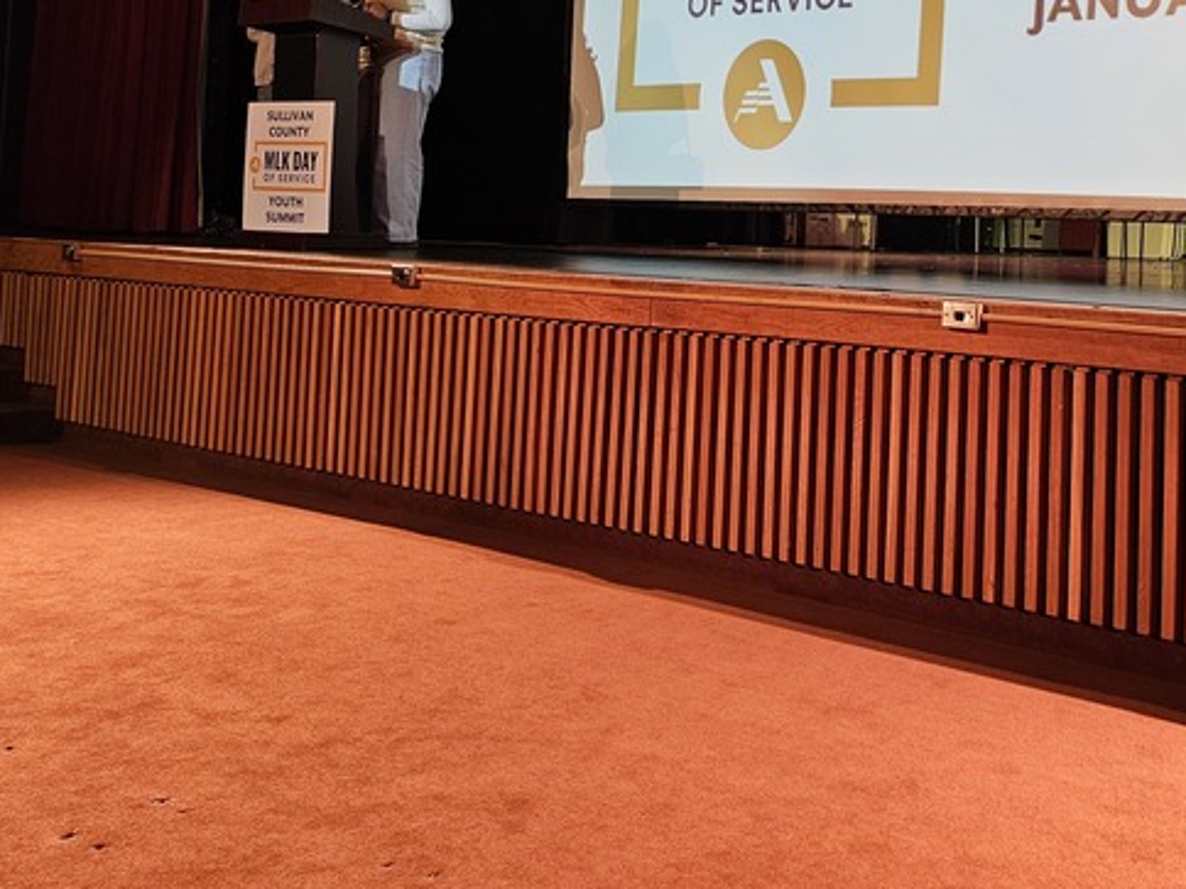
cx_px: 953
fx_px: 1302
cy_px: 186
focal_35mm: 38
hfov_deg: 46.3
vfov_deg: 36.5
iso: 320
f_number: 1.7
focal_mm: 6.3
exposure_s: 1/60
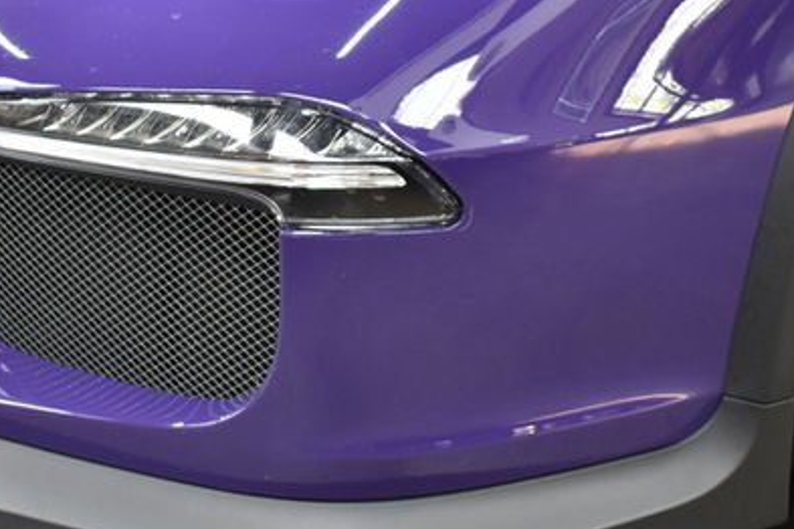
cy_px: 139
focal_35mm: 86
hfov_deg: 23.6
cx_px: 329
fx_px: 1897
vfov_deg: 15.8
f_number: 3.8
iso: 800
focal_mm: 22
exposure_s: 1/30
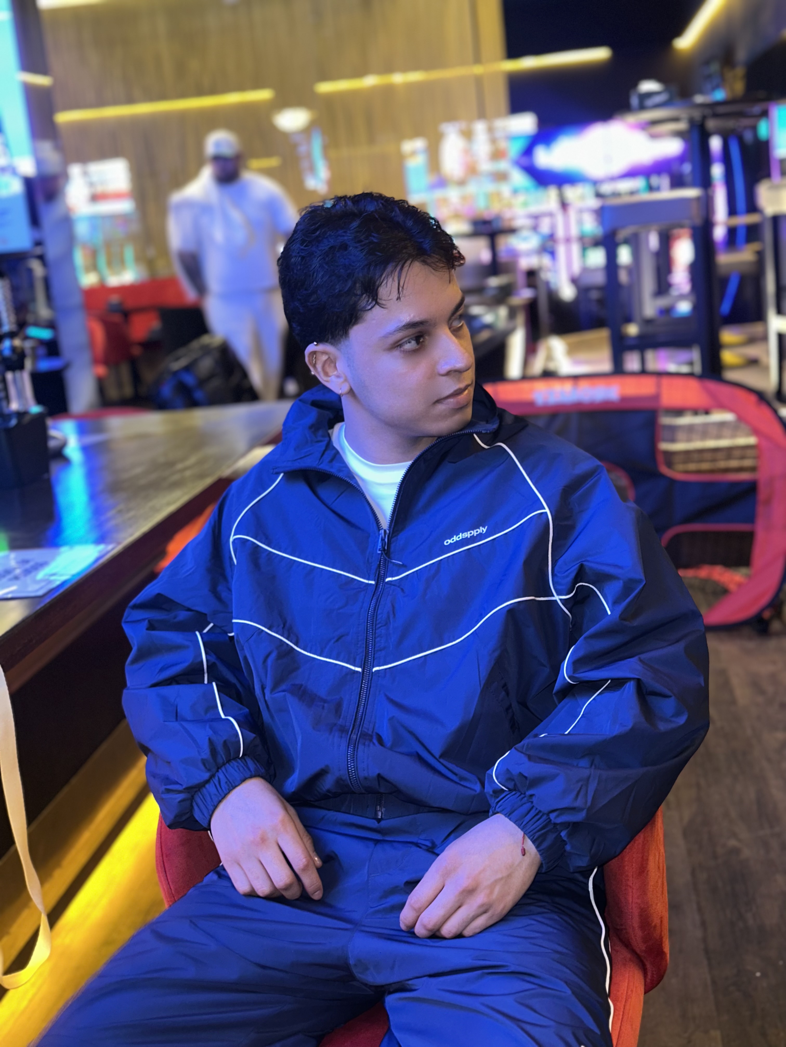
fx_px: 1453
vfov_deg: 39.7
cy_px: 524
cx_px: 393
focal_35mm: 48
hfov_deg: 30.3
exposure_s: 1/6
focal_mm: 6.86
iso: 80
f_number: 1.78
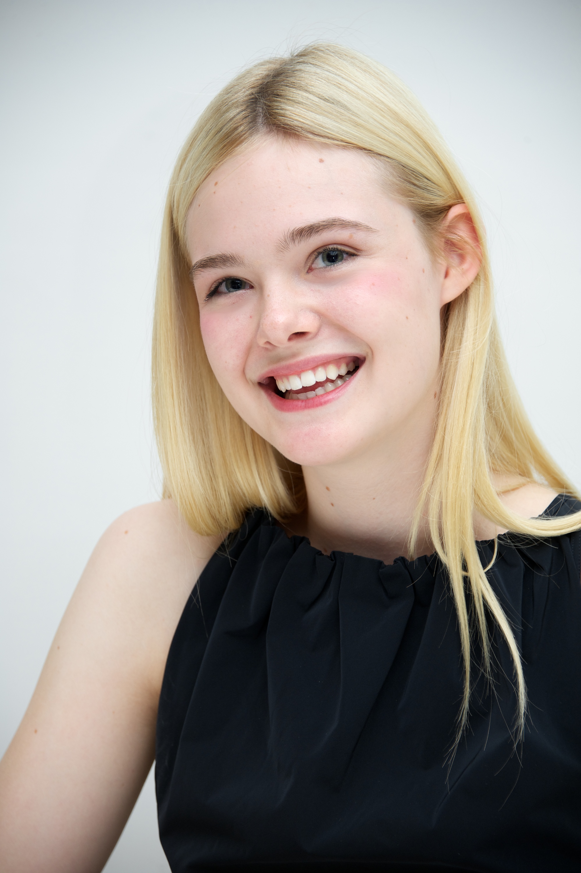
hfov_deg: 8.1
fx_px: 4121
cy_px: 436
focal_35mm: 170
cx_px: 290
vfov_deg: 12.1
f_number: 5.6
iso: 400
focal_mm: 170
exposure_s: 1/60
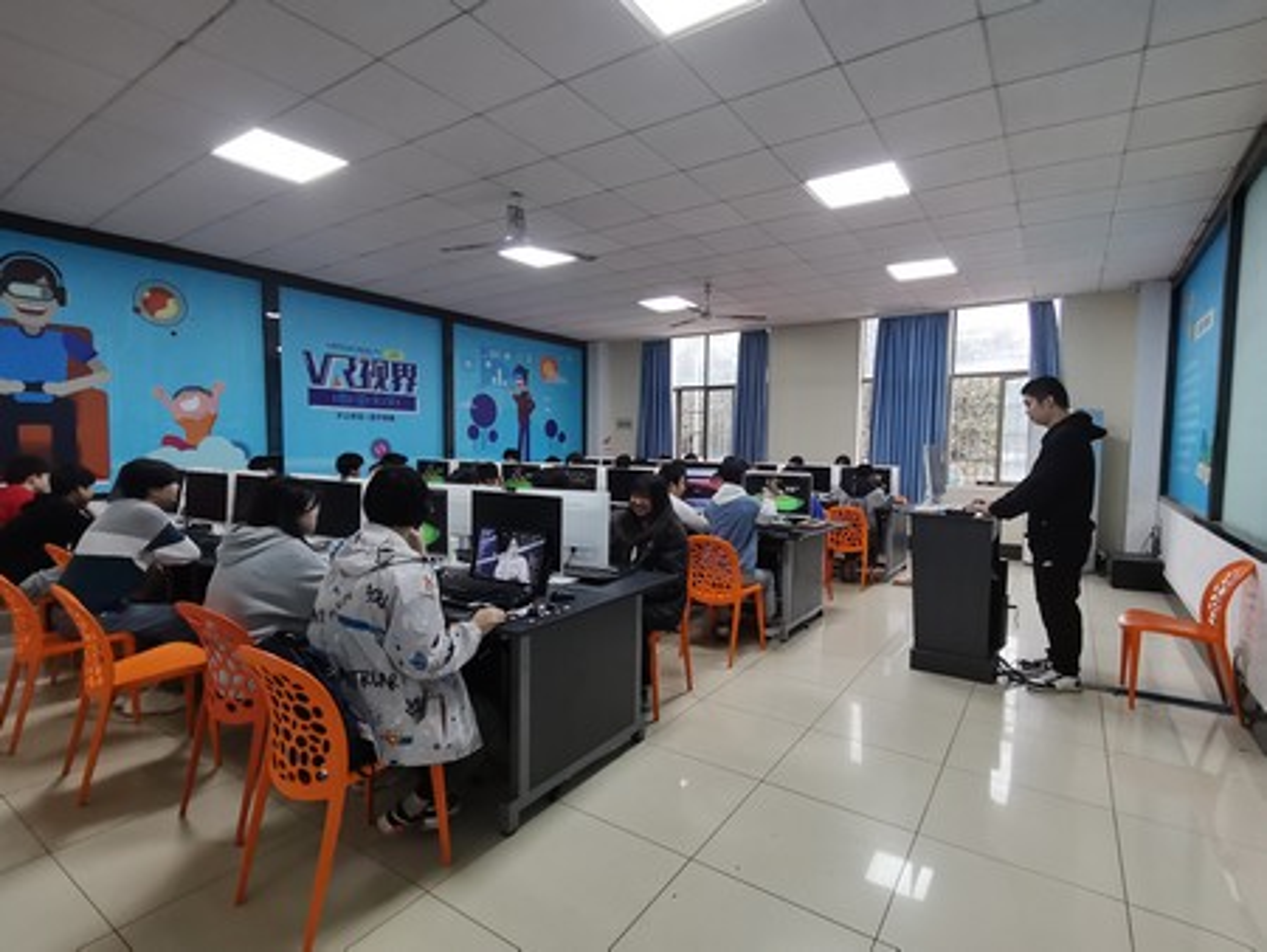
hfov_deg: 91.0
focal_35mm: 17
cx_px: 634
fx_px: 623
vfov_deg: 74.8
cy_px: 476
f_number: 2.4
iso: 200
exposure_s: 1/50
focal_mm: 1.78
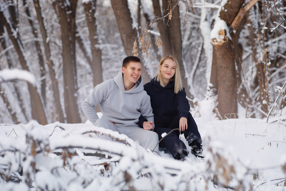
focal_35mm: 135
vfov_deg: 10.2
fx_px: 1072
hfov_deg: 15.2
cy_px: 96
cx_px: 143
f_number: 3.5
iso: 400
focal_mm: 135
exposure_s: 1/1250
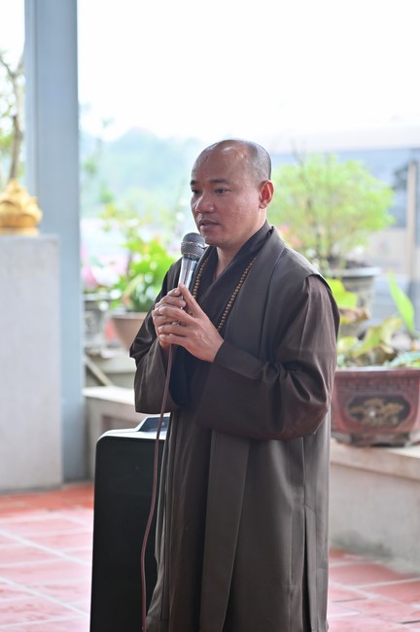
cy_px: 316
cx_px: 210
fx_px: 2104
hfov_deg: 11.4
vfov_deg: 17.1
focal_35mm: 120
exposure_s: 1/125
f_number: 4.5
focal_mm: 120
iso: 800
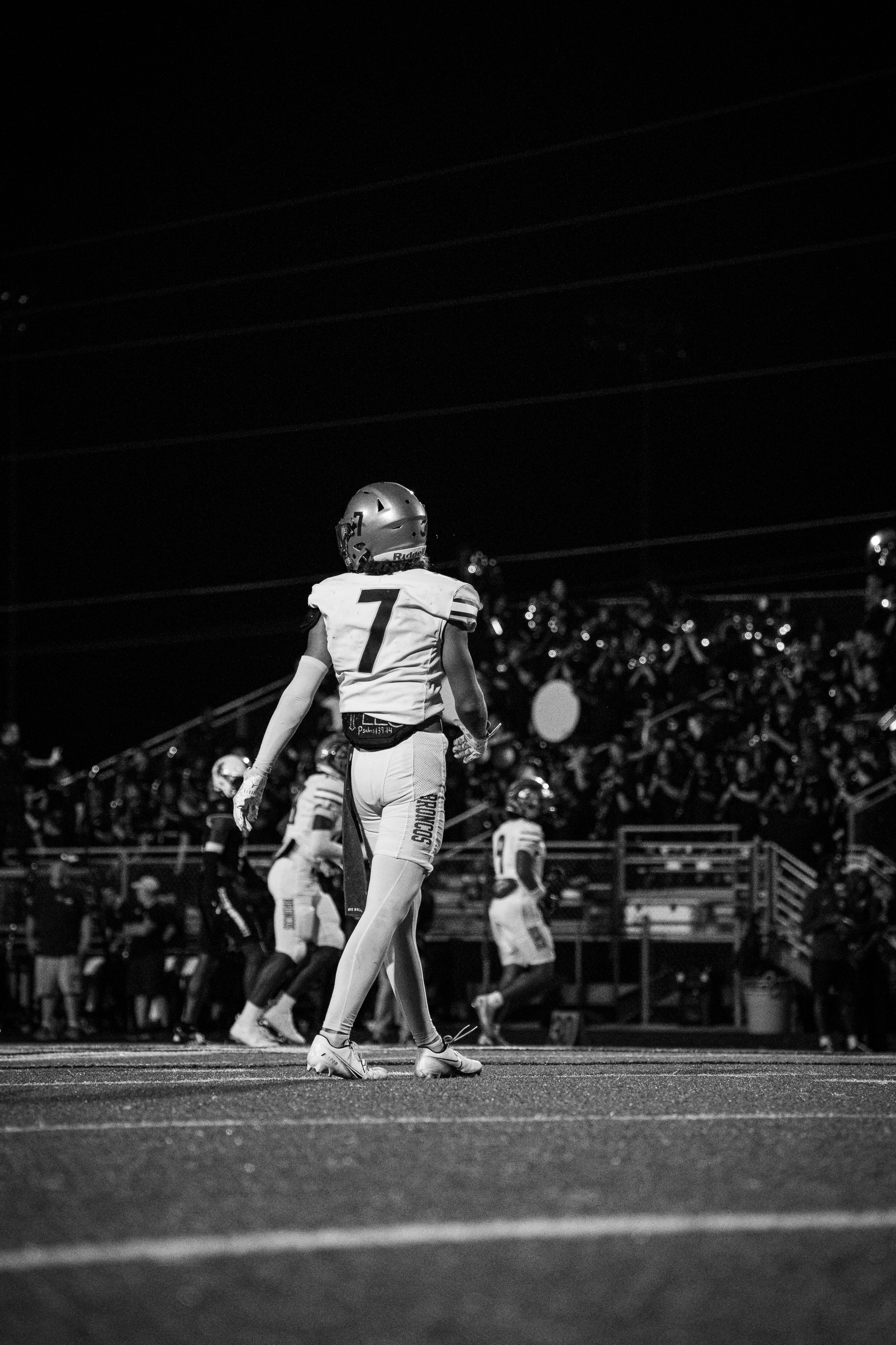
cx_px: 448
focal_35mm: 200
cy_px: 672
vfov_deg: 10.3
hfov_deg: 6.9
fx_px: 7466
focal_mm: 200
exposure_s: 1/1000
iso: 8000
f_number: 5.6
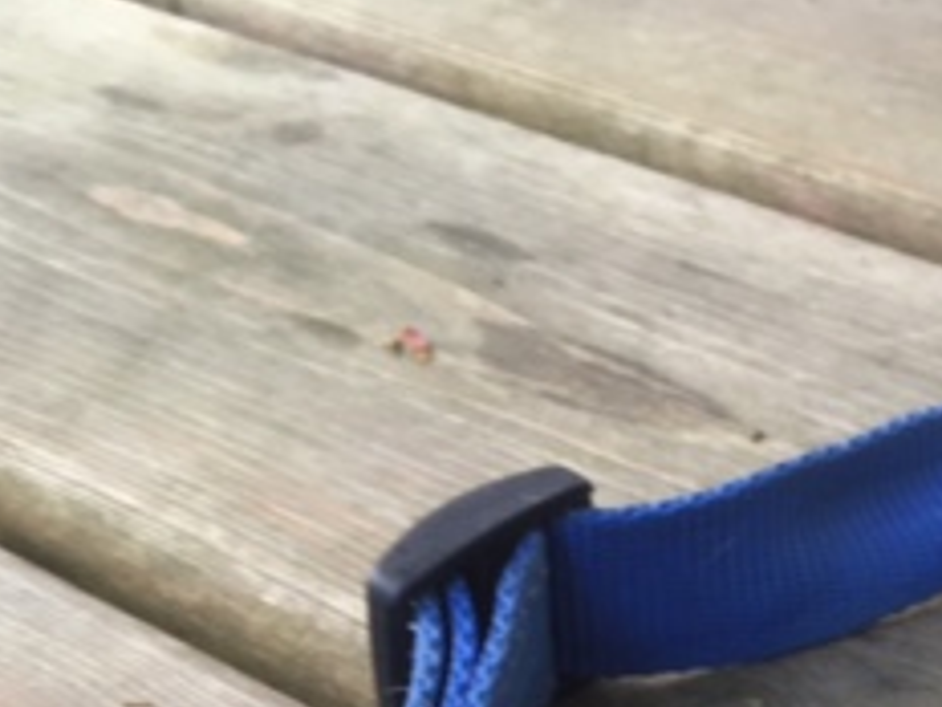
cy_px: 959
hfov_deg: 22.4
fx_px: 2177
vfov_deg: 17.2
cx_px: 1153
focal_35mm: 80
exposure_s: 1/60
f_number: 2.2
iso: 25
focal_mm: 4.15
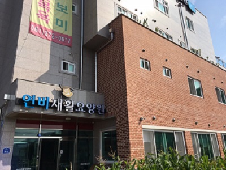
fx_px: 189
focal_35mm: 29
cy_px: 85
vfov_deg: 48.2
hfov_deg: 61.7
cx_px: 113
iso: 25
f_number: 2.2
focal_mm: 4.15
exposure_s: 1/1923
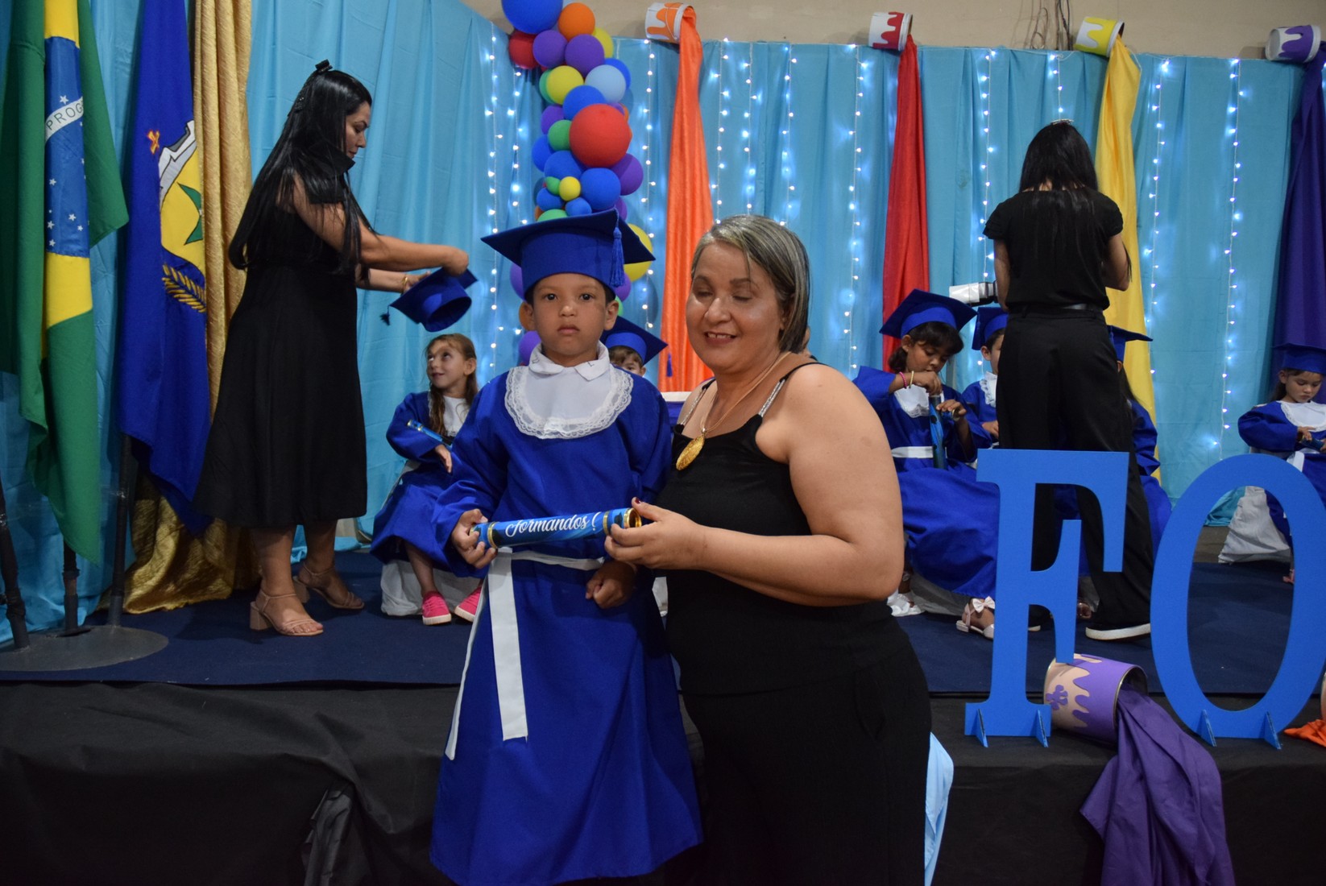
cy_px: 443
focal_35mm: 27
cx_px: 663
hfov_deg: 67.3
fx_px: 995
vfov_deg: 48.0
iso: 1400
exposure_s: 1/60
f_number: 3.5
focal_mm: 18
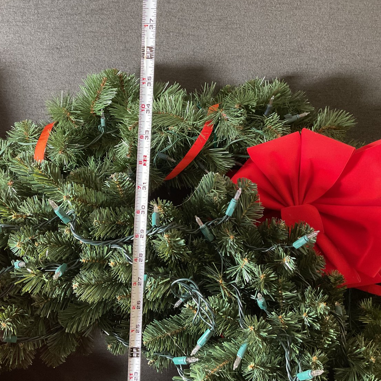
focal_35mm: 35
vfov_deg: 47.2
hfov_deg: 47.1
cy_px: 191
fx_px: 436
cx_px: 161
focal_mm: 3
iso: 320
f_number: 1.8
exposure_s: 1/30
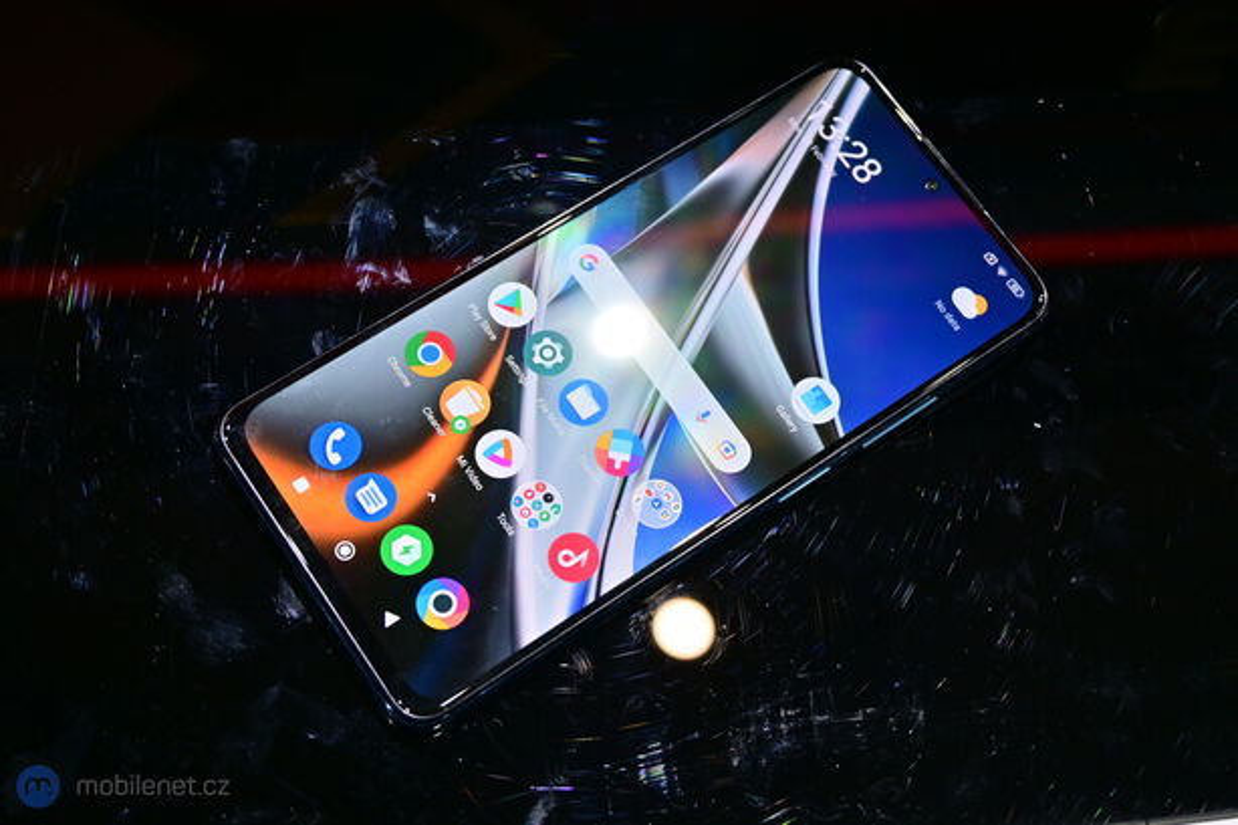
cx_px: 619
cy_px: 412
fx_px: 1624
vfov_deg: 28.5
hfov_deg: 41.7
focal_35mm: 47
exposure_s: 1/100
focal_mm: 31.5
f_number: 5.6
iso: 250
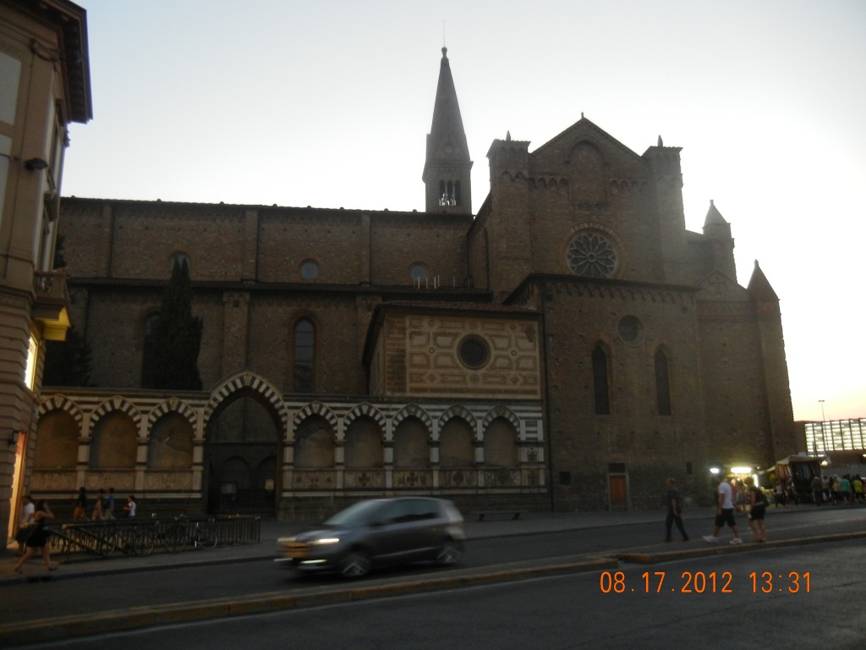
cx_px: 433
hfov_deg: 60.0
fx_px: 751
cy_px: 325
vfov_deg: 46.8
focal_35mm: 30
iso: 400
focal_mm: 5.4
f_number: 3.5
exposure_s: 1/20.4
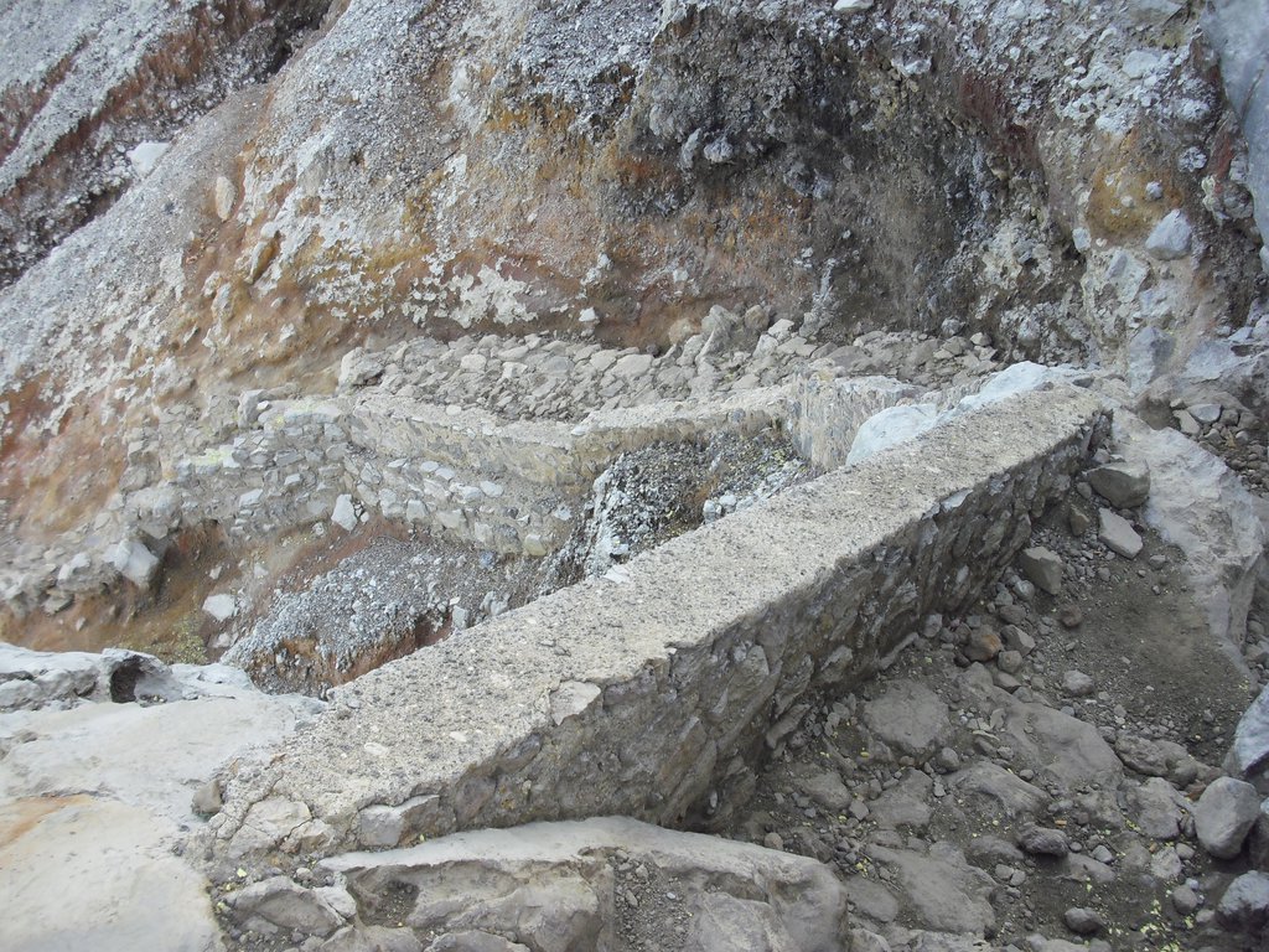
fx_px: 1393
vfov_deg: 37.7
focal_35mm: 38
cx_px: 634
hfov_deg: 49.0
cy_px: 476
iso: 100
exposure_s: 1/320
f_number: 2.8
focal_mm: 6.2
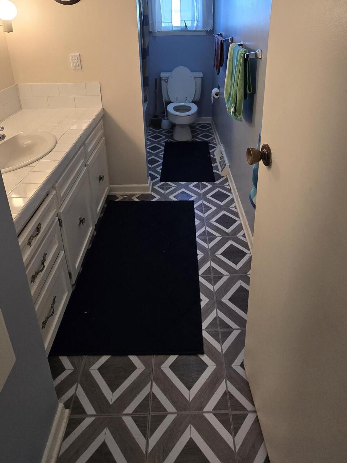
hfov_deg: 66.0
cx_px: 179
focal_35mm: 20
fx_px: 267
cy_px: 111
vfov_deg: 75.4
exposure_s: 1/60
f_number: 2.2
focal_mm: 2.2
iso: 160
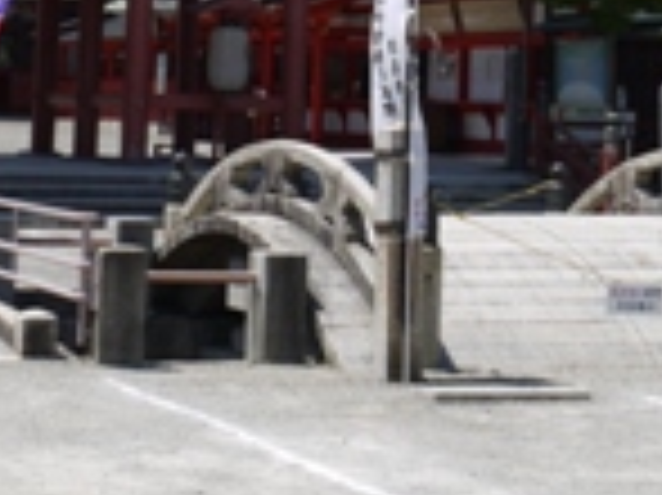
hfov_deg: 17.9
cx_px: 347
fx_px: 2102
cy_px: -238
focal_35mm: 110
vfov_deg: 12.8
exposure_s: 1/320
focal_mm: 18
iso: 100
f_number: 8
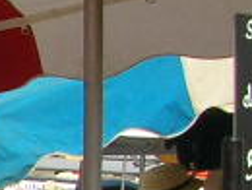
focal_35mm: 275
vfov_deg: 5.3
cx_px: -739
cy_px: 380
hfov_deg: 6.1
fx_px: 2006
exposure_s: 1/177
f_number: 5.6
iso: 50
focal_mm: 5.8
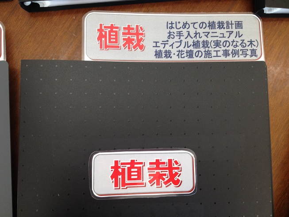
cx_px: 144
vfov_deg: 40.7
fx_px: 292
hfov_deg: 52.6
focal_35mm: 35
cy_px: 108
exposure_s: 1/24
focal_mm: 4.28
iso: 64
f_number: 2.4
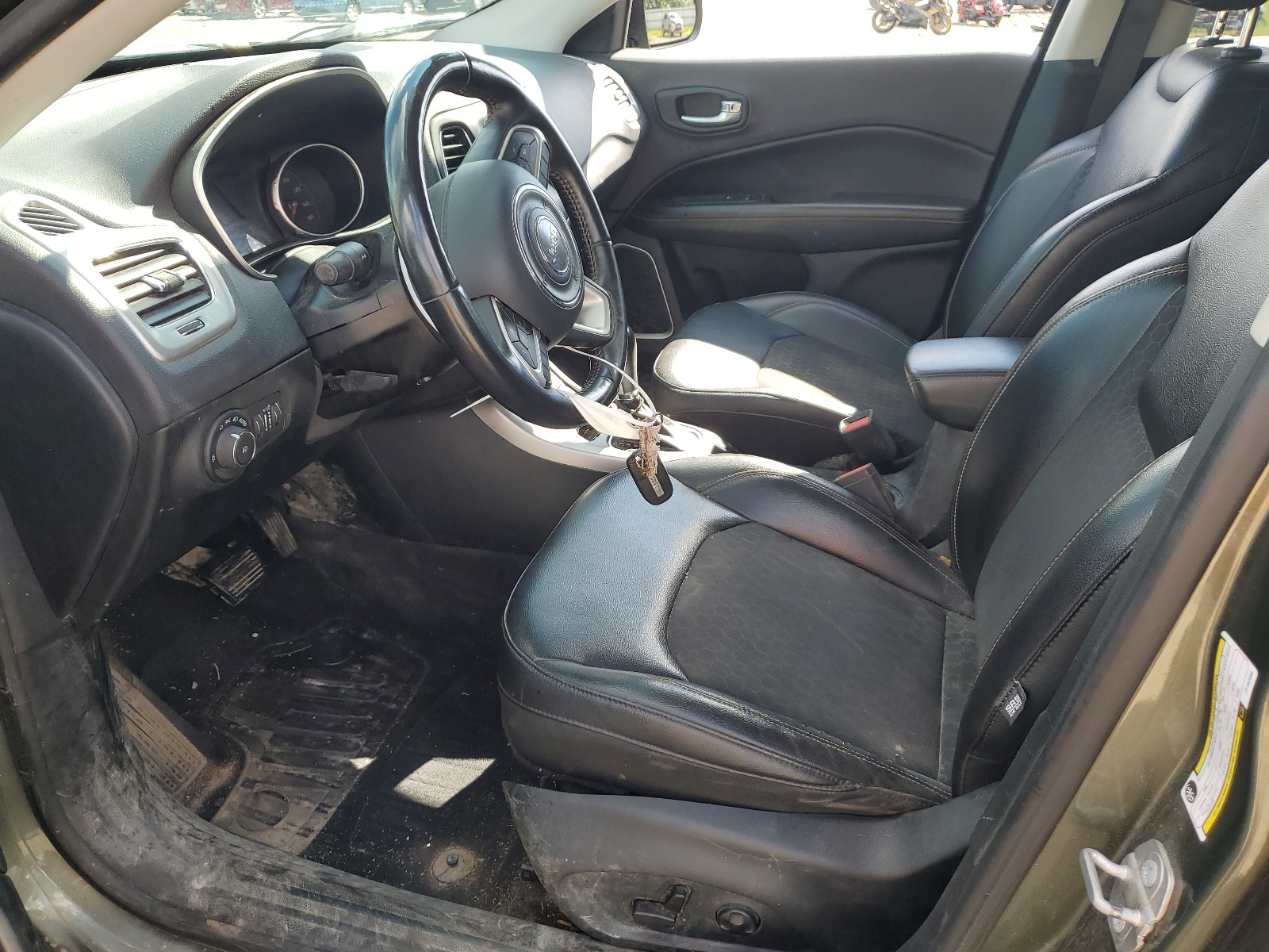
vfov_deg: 53.1
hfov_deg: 67.3
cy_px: 476
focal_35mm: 26
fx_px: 953
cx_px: 634
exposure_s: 1/333
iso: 50
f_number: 1.5
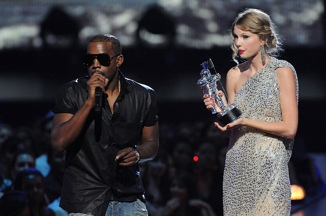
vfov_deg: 3.3
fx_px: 3795
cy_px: 108
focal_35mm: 420
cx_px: 163
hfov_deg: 4.9
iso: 6400
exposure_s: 1/640
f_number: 5.6
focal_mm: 420
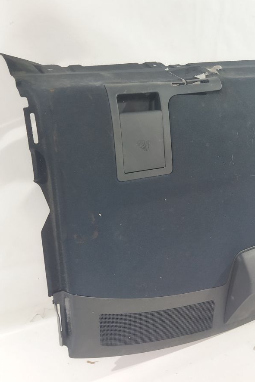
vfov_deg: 50.7
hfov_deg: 35.0
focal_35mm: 38
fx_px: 404
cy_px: 191
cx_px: 126
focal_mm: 4.71
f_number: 1.79
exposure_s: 1/25
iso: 203
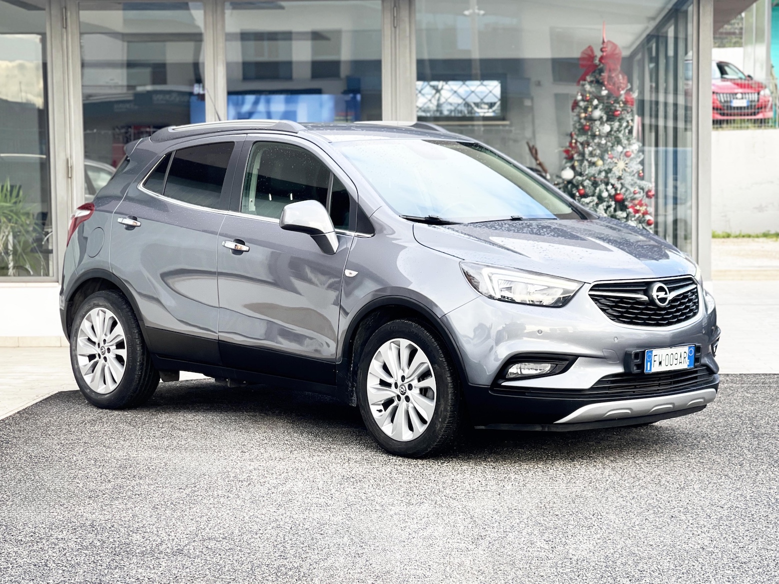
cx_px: 390
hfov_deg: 30.3
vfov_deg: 22.9
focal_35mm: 64
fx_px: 1440
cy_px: 292
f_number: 2.2
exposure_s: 1/121
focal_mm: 7.5
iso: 25
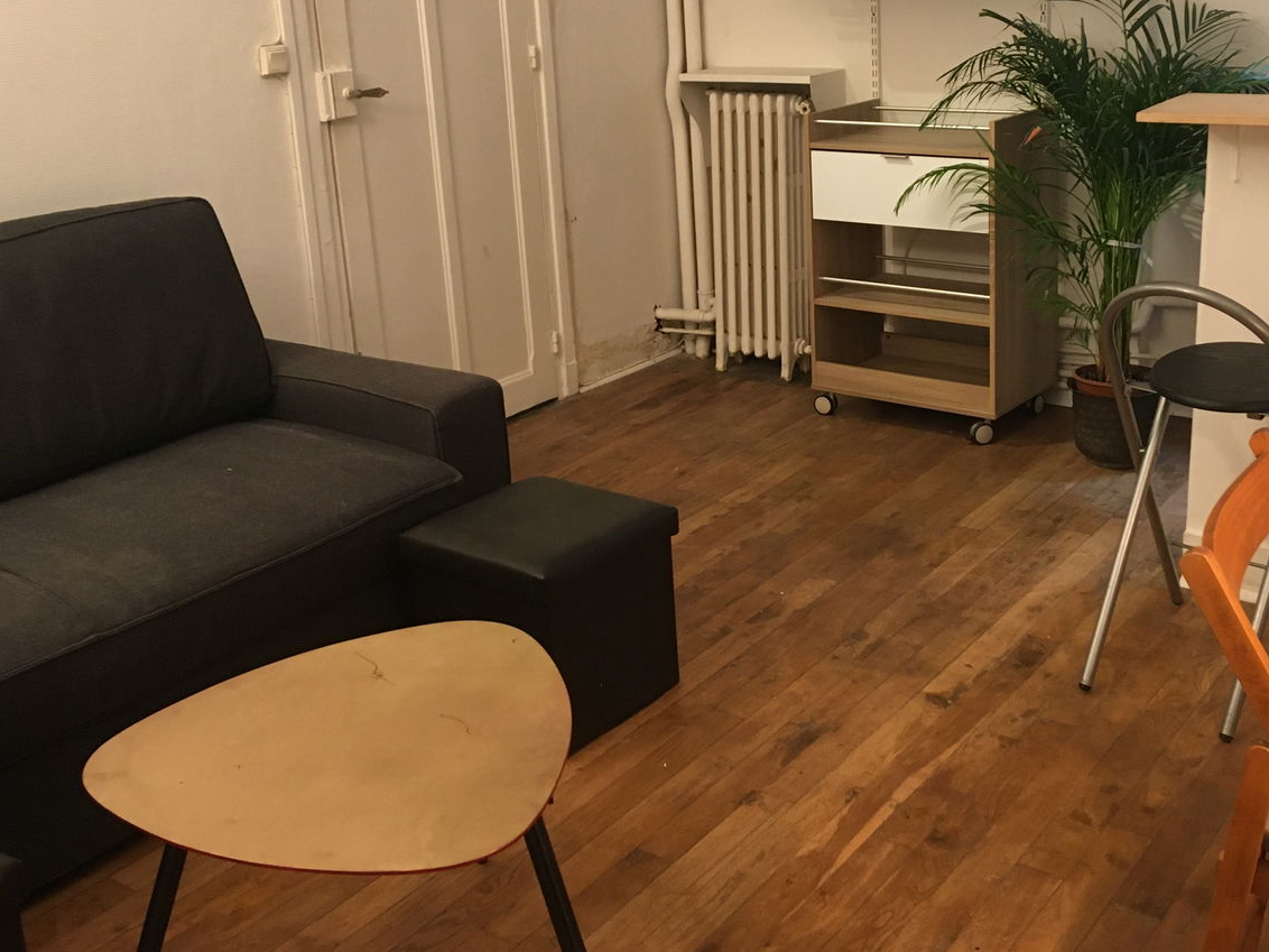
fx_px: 1503
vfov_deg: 34.8
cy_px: 322
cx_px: 715
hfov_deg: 45.7
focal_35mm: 41
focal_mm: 4.15
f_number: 2.2
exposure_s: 1/33
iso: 160
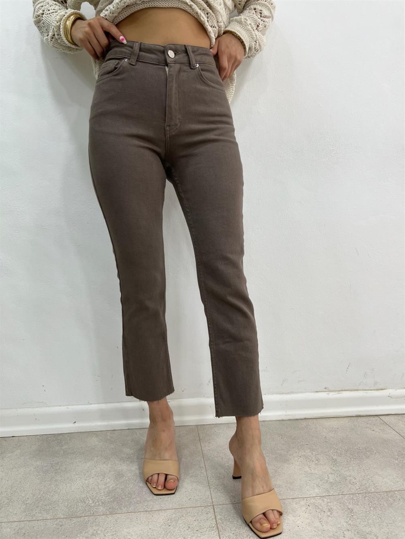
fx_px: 406
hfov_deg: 53.1
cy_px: 270
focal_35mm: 26
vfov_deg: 67.3
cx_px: 202
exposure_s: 1/100
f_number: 1.5
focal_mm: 5.7
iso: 50
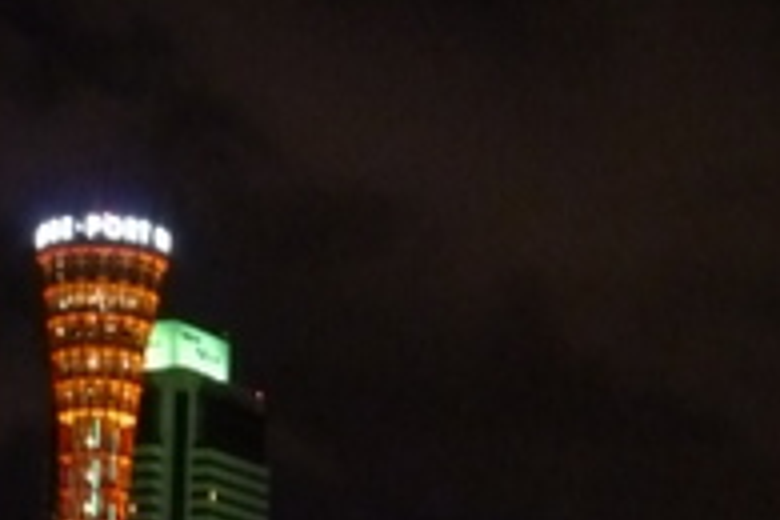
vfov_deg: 10.4
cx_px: 452
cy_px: 756
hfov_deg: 16.0
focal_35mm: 128
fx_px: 2773
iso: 800
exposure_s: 1/5
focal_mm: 8.9
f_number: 4
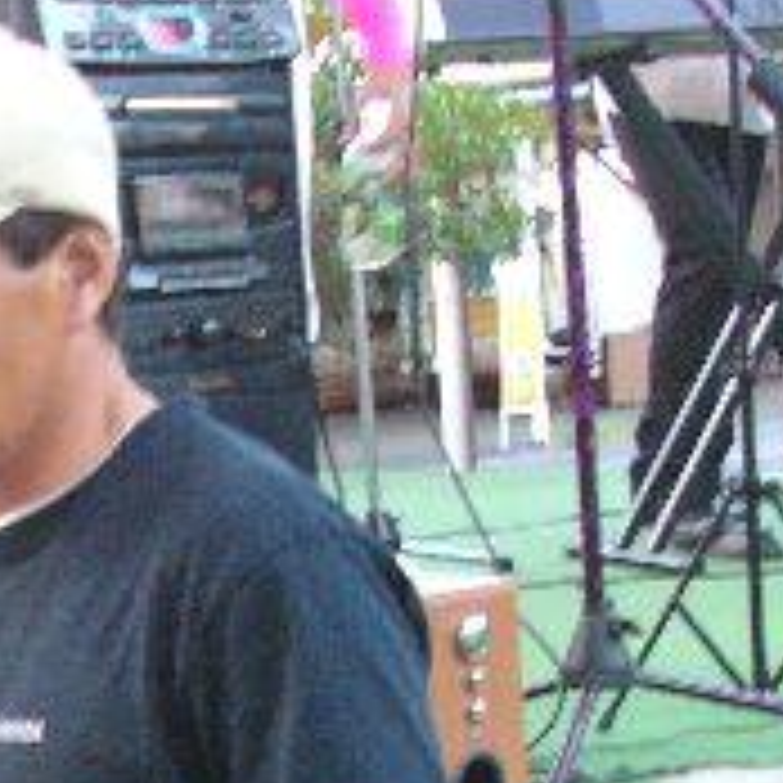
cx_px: -261
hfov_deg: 14.2
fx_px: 2994
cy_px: 770
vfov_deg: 14.7
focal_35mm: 117
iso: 200
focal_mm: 6
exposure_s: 1/10
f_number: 2.8
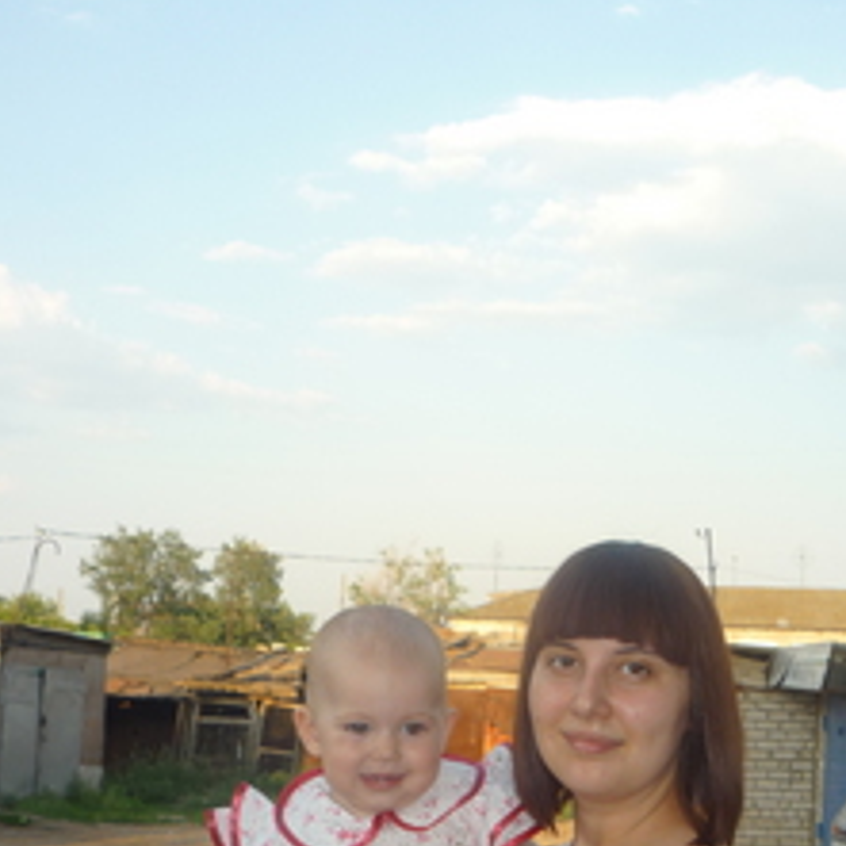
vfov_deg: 31.4
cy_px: 547
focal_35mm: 54
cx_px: 475
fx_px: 1493
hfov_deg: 31.6
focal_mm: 5.2
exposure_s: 1/200
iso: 100
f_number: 4
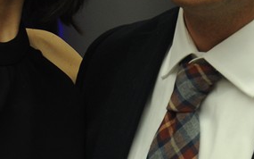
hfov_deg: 9.3
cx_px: 118
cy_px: -102
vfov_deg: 5.8
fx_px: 1557
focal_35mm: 225
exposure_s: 1/50
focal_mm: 42
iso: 400
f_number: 4.8
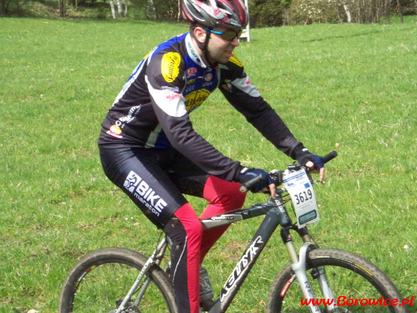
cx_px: 209
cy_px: 156
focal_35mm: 118
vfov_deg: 12.6
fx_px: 1422
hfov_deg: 16.7
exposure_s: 1/640
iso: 400
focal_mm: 19.2
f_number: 8
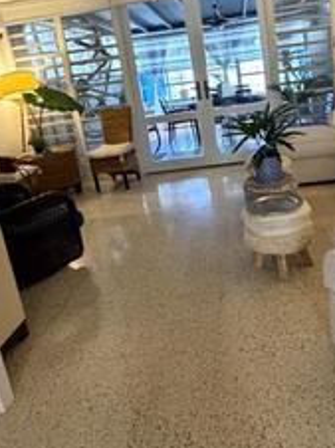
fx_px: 401
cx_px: 213
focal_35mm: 31
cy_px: 165
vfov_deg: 57.6
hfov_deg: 44.9
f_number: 2.2
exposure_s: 1/60
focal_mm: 2.22
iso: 800
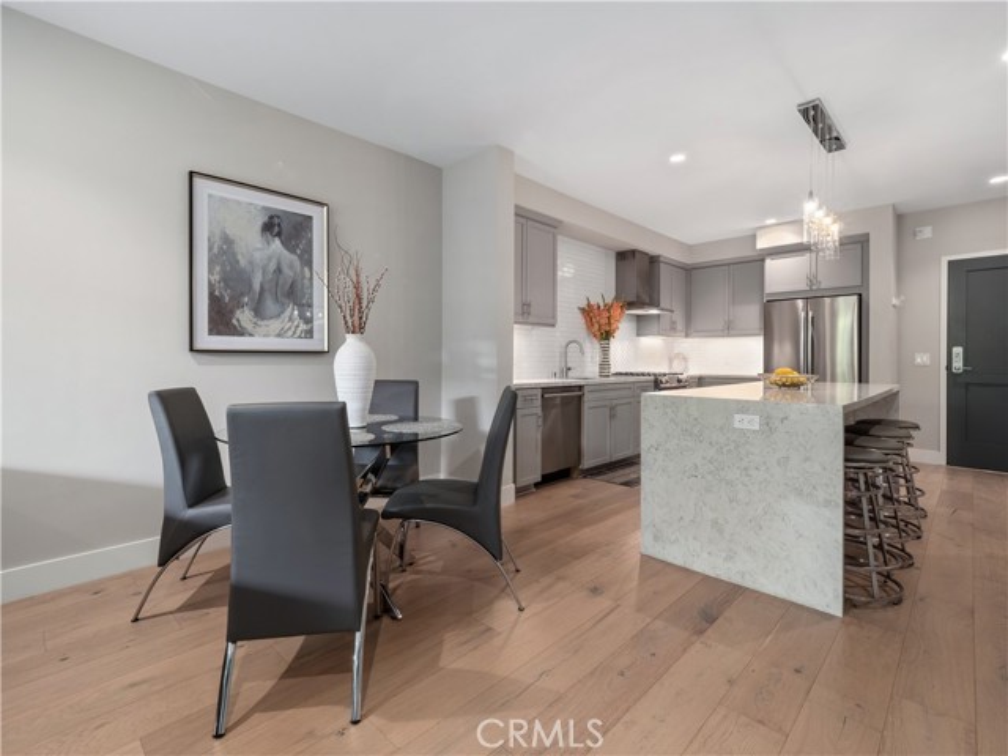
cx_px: 504
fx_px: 466
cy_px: 378
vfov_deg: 78.1
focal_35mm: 16
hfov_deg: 94.5
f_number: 8
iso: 200
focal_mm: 8
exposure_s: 1/20
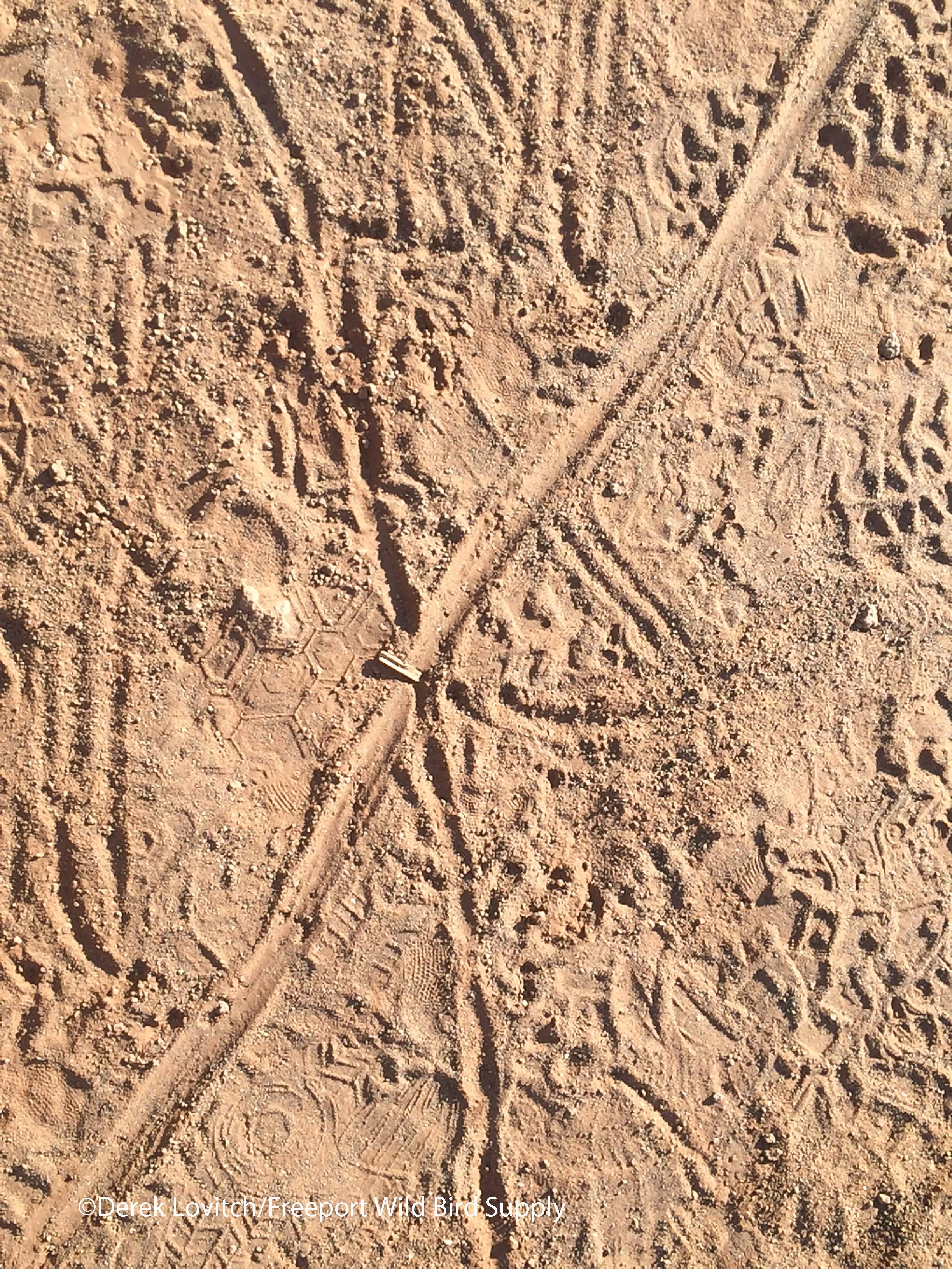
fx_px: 1063
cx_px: 476
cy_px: 634
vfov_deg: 61.7
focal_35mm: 29
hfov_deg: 48.2
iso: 32
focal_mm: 4.15
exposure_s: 1/539
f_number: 2.2
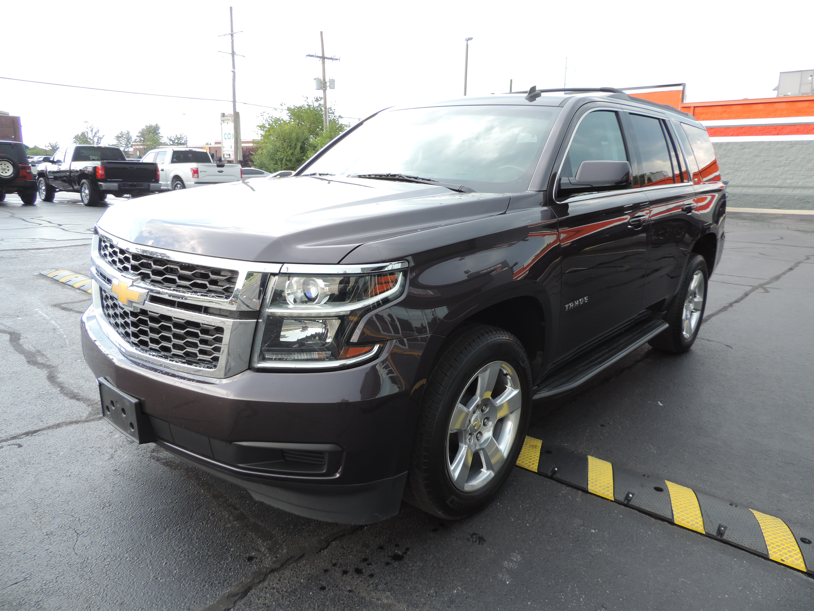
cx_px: 407
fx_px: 564
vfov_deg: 56.8
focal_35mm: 24
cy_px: 306
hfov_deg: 71.6
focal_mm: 4.3
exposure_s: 1/100
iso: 80
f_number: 3
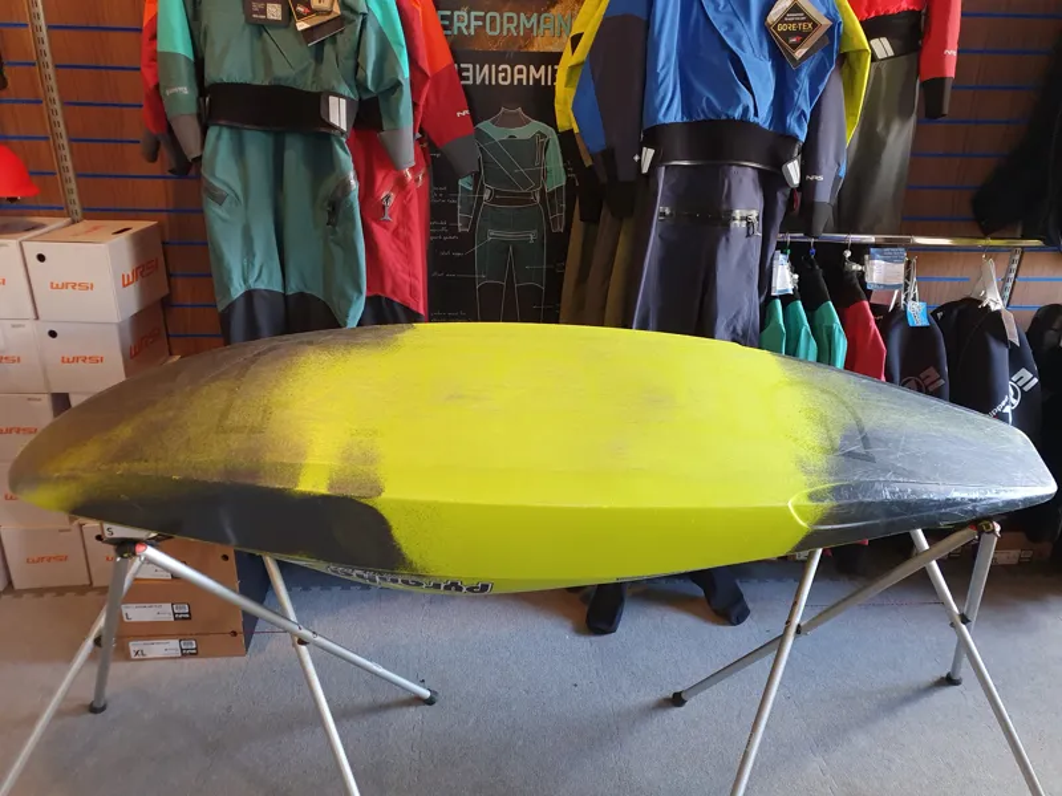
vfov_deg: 53.1
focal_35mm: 26
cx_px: 531
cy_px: 398
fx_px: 798
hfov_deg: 67.3
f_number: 1.5
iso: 160
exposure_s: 1/50
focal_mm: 4.32
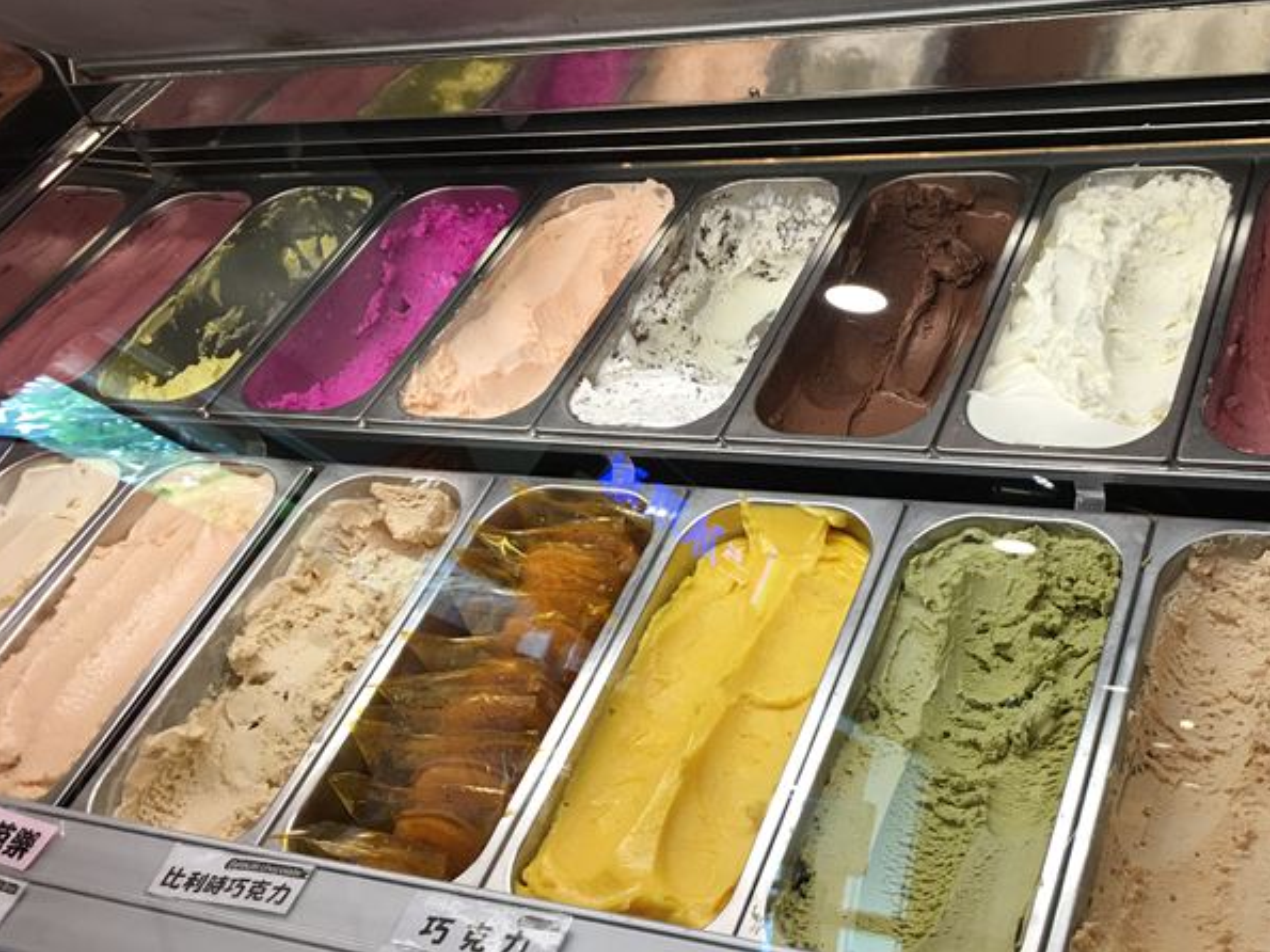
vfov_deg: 36.6
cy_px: 604
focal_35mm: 39
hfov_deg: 47.2
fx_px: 1431
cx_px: 835
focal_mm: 4.15
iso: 40
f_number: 2.2
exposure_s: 1/30
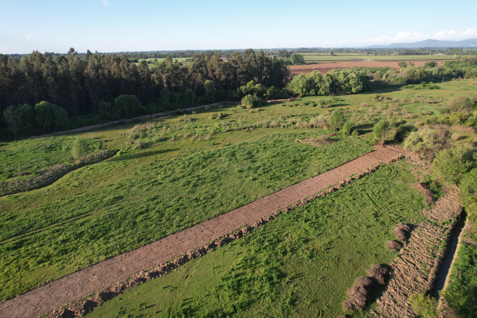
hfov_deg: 78.6
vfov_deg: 57.2
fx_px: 291
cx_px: 238
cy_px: 159
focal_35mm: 22
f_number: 2.8
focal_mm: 8.38
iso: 100
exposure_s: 1/725
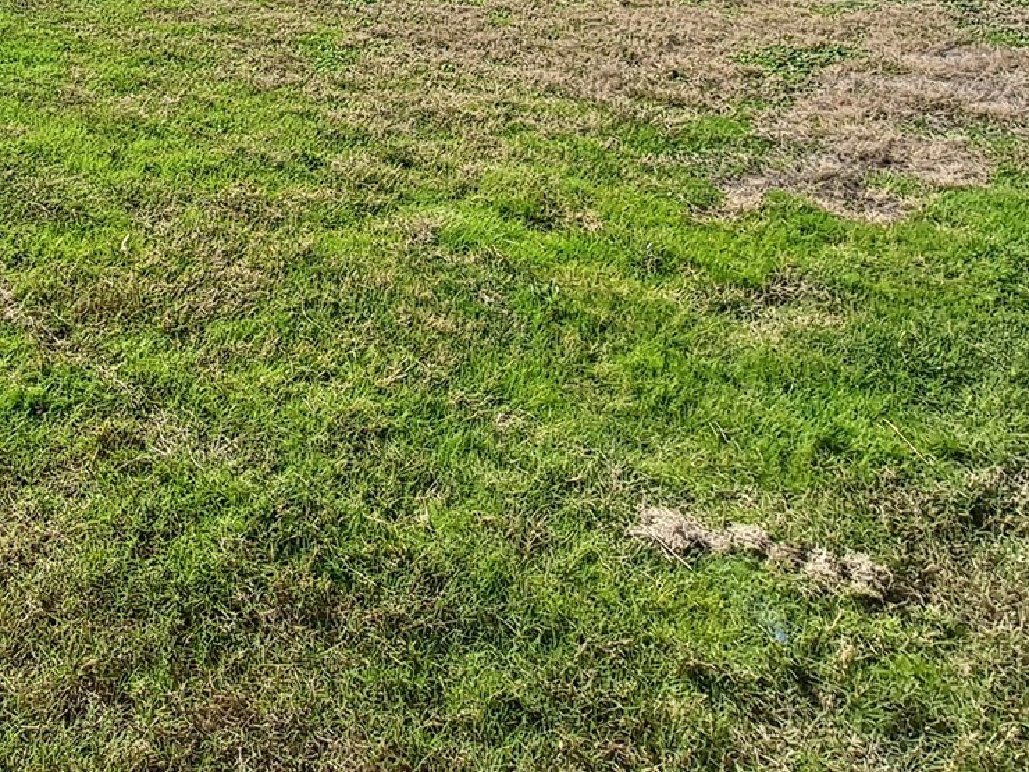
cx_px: 138
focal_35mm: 36
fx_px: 1070
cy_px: -140
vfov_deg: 33.0
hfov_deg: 47.1
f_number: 2.2
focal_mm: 1.74
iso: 40
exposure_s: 1/2387
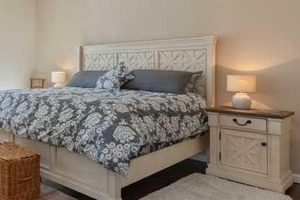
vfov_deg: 37.5
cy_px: 70
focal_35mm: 35
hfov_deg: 46.9
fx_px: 292
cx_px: 11
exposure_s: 1/13
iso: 200
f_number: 9
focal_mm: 16
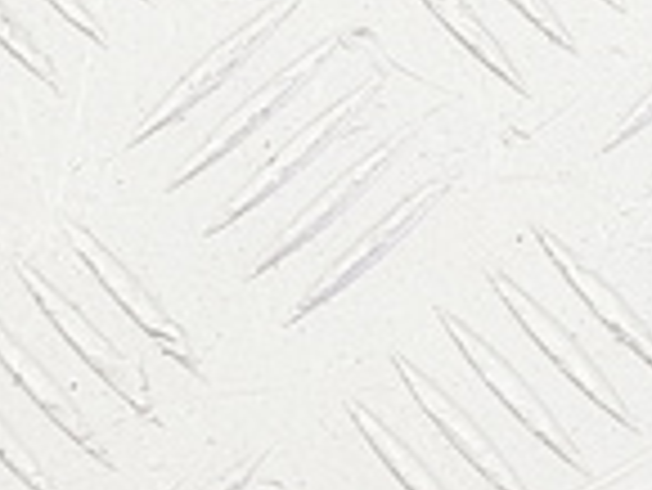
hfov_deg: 8.9
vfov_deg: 7.9
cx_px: 1938
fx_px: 3450
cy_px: -351
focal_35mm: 183
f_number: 1.7
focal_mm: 4.2
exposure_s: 1/100
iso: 40
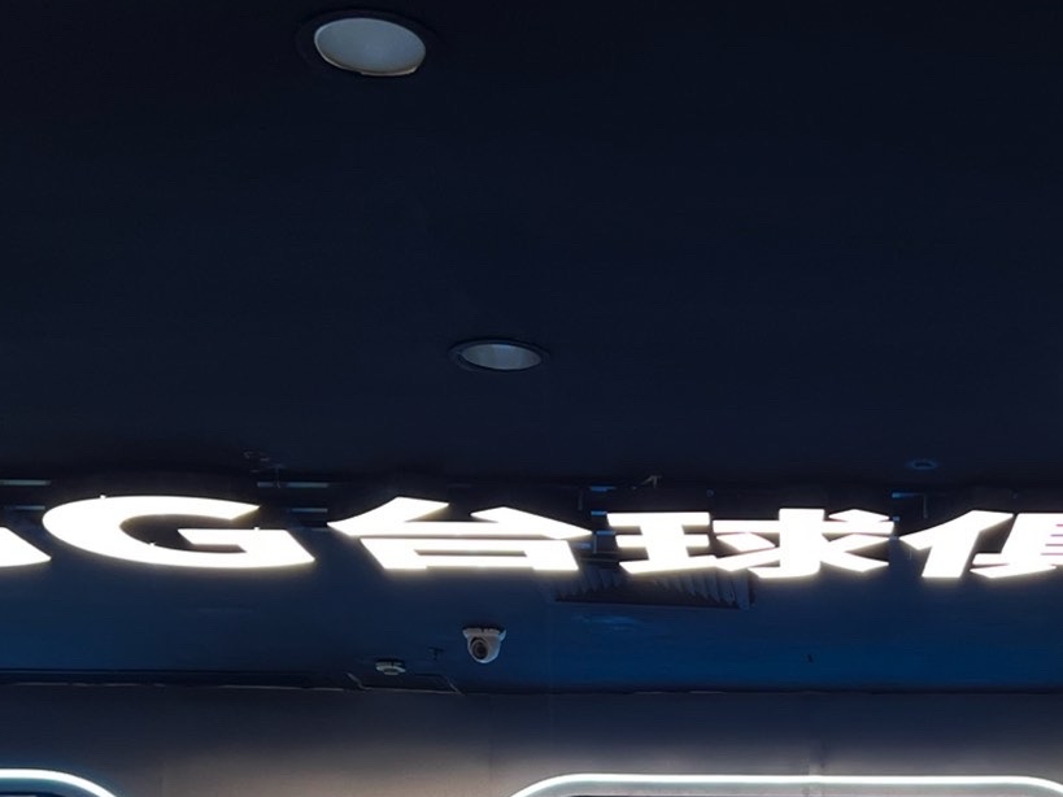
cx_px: 841
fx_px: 1996
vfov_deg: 21.5
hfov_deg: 29.2
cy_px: 862
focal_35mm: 65
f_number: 1.5
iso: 100
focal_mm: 5.7
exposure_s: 1/100
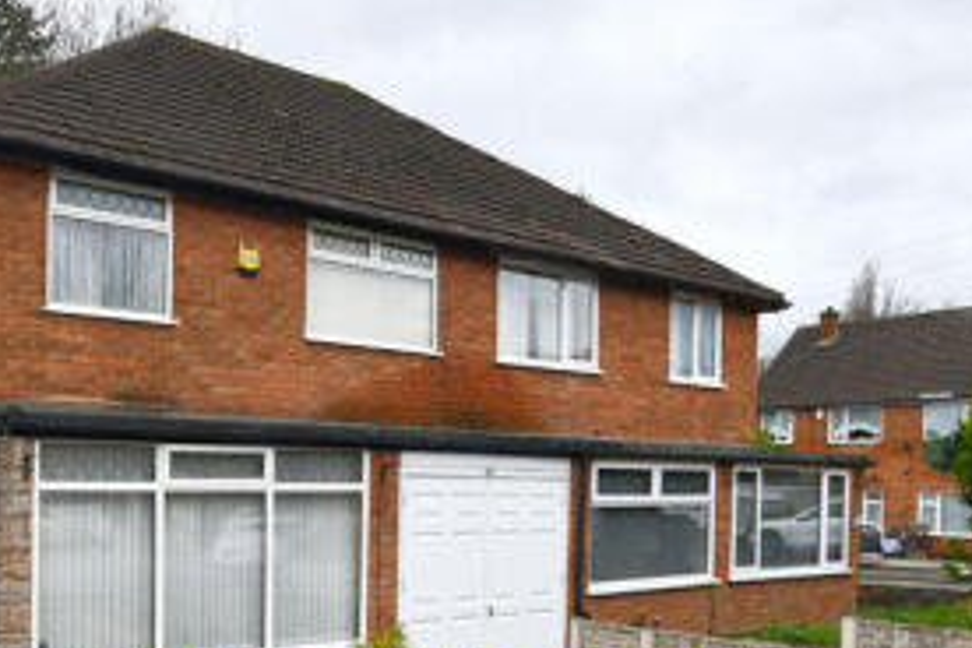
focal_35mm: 38
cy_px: 512
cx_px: 287
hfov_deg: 49.4
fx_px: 1026
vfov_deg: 34.1
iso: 360
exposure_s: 1/250
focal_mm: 11
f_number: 5.6
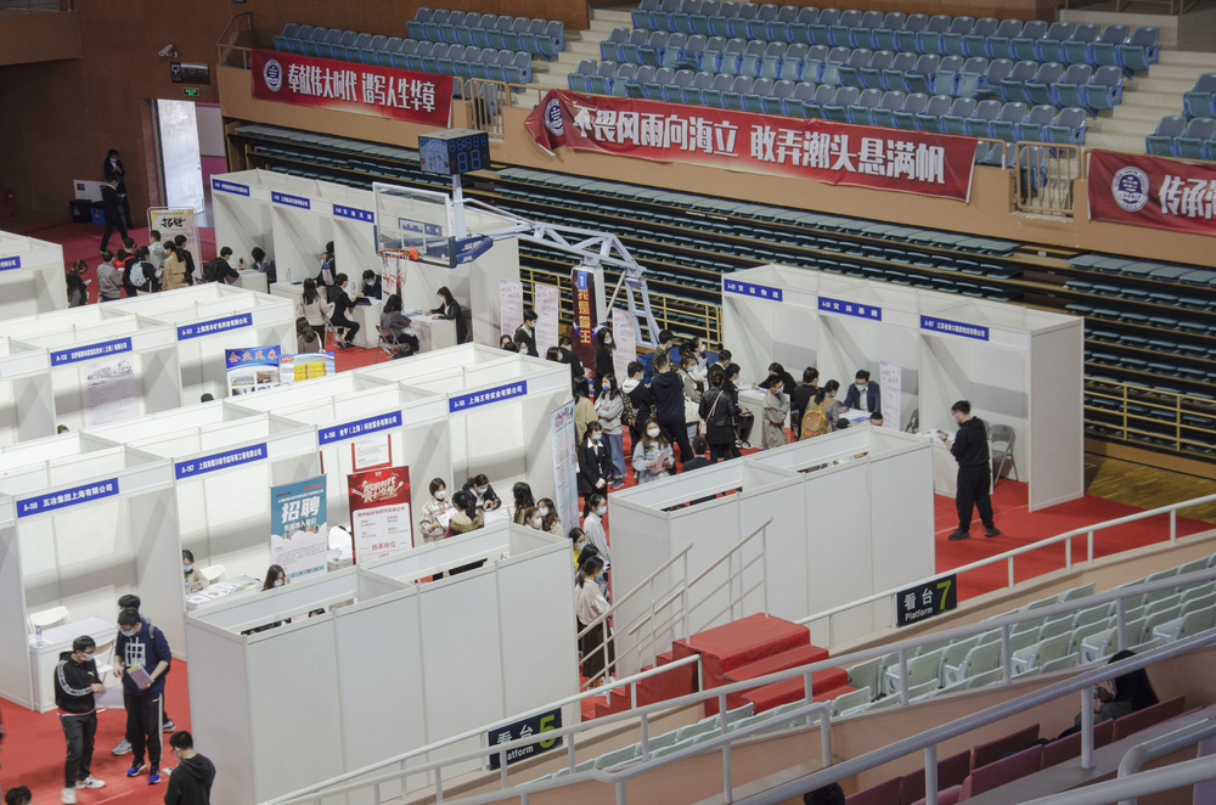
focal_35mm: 78
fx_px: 2629
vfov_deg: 17.4
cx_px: 608
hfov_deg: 26.0
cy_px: 402
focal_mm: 52
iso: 640
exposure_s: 1/20
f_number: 9
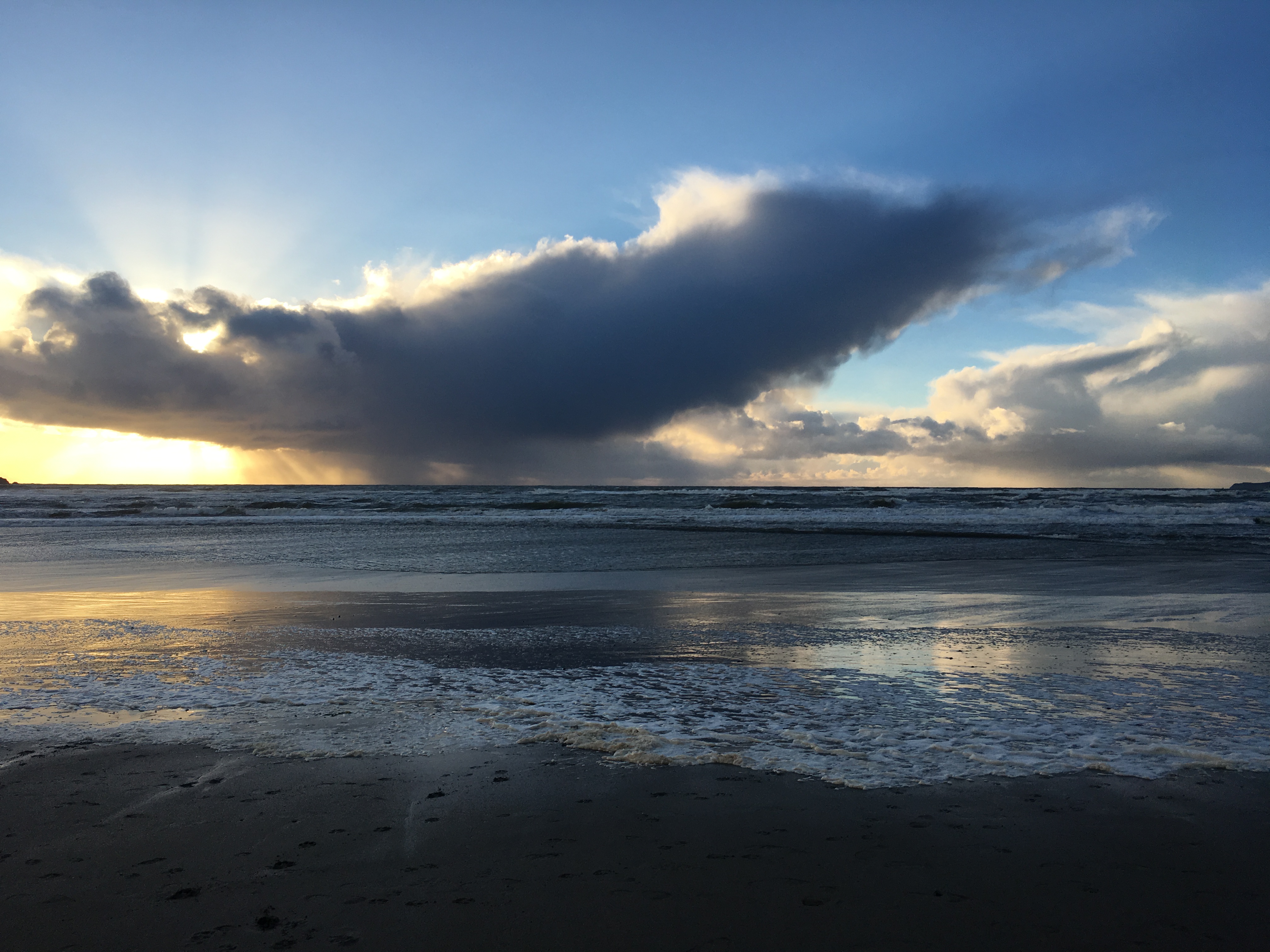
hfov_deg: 61.7
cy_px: 476
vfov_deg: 48.2
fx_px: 1064
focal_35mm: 29
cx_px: 635
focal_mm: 4.15
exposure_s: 1/1425
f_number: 2.2
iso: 25
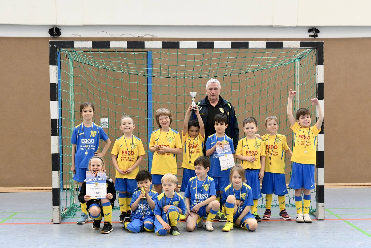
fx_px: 474
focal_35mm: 46
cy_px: 124
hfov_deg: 42.7
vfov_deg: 29.2
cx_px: 186
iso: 8000
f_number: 4
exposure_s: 1/640
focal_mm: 46
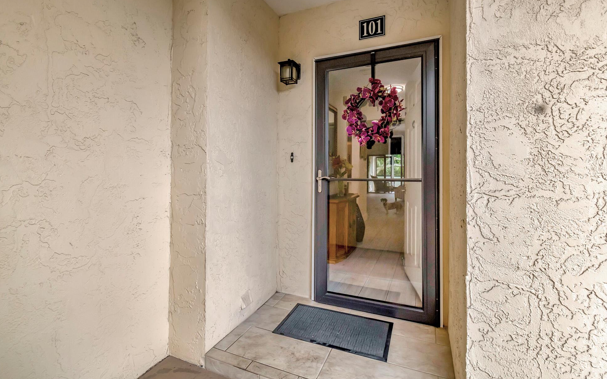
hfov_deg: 97.8
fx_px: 265
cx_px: 306
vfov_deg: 71.1
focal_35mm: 16
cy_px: 172
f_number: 8
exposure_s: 1/250
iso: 500
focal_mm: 10
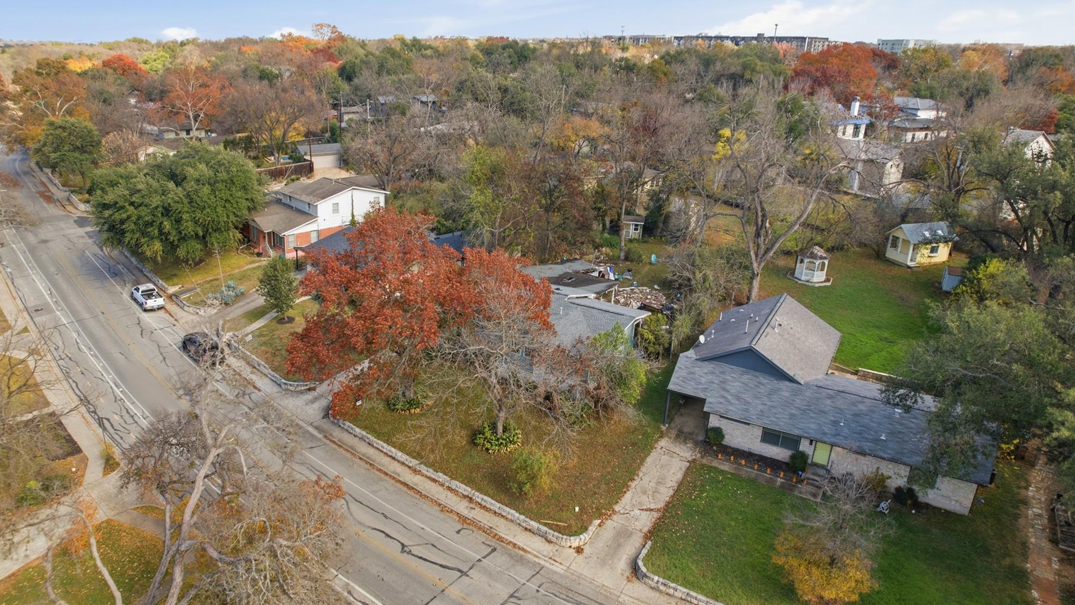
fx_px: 684
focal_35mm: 24
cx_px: 559
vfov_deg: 47.6
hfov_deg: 76.3
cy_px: 331
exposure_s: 1/80
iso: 100
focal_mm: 8.4
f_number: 2.8
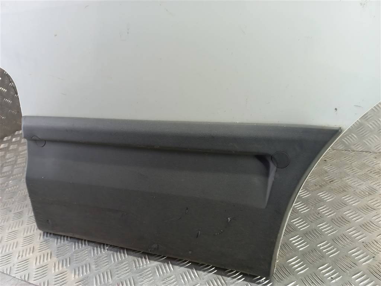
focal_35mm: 25
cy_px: 143
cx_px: 190
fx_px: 275
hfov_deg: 69.4
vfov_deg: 54.9
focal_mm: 4.6
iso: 100
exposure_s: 1/50
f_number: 1.8
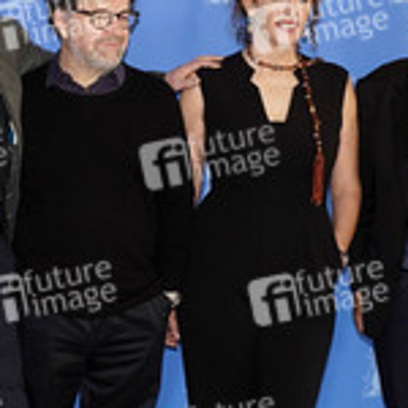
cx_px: -26
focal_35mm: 130
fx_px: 1734
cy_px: 226
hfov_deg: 13.2
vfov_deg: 13.4
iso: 1600
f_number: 4.5
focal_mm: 51
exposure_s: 1/200
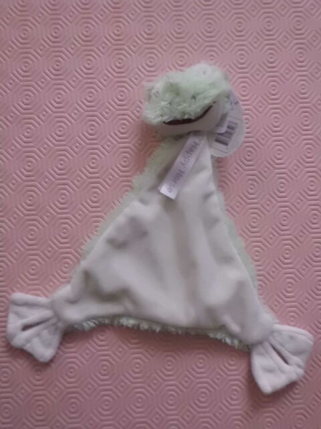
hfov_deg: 53.1
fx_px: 321
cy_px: 214
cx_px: 160
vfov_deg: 67.3
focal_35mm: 26
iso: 800
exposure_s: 1/8
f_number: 3.2
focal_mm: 4.6
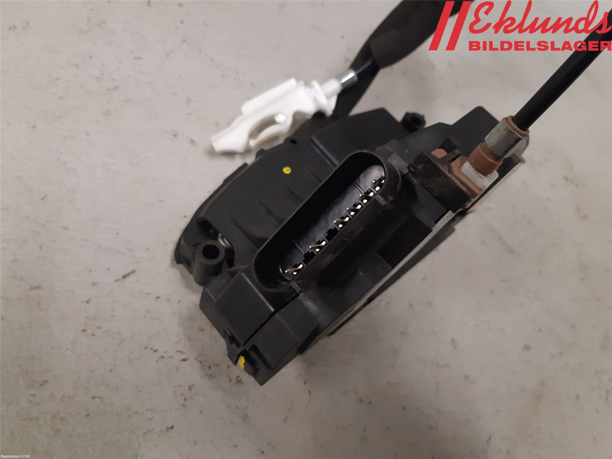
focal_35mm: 26
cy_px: 230
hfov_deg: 67.3
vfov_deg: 53.1
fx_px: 460
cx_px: 306
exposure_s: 1/50
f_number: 1.7
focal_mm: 3.93
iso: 160
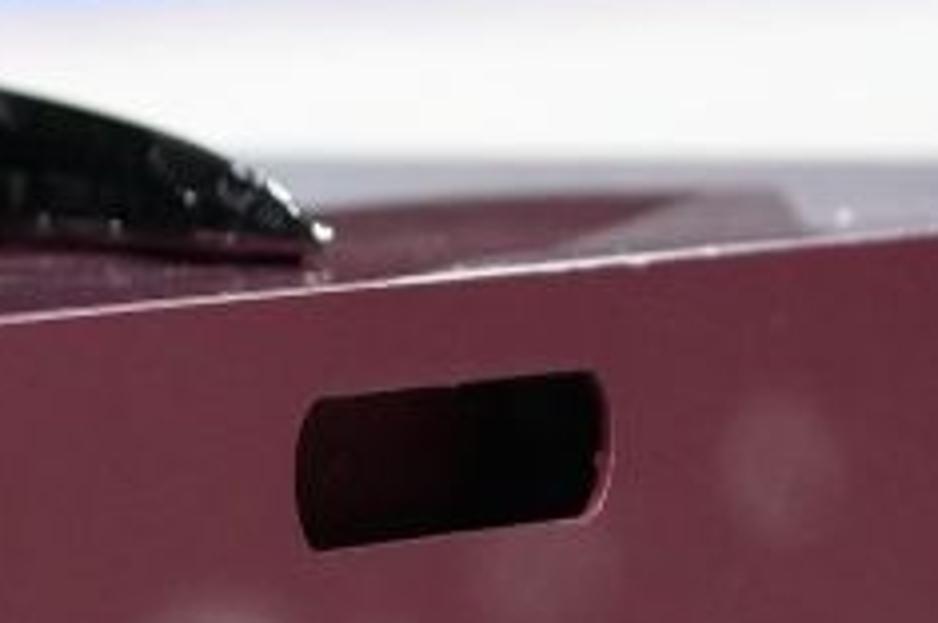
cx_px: -842
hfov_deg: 2.8
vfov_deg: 1.8
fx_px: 19358
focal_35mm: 744
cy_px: -1466
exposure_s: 1/1000
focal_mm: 97
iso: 1600
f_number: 2.8
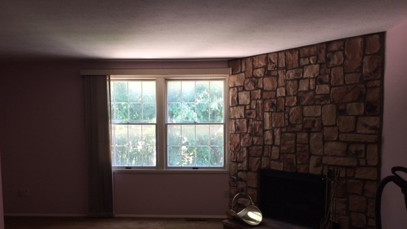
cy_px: 154
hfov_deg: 61.0
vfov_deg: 36.2
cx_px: 204
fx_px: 345
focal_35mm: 32
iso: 25
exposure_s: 1/32
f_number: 2.2
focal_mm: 4.15
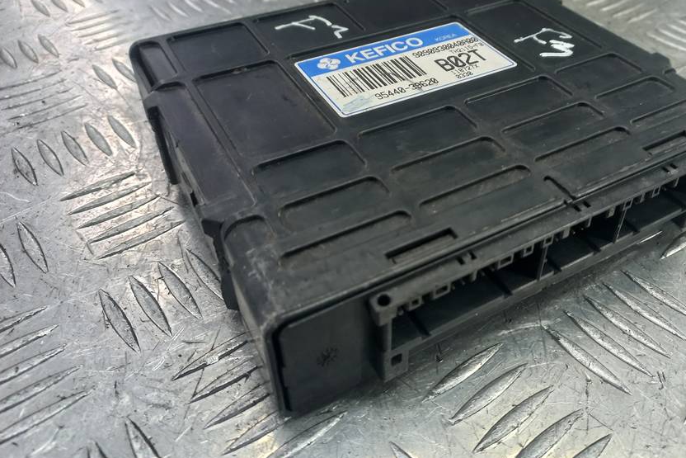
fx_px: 610
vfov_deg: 40.9
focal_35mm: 32
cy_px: 178
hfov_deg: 58.2
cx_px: 416
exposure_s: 1/50
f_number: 1.8
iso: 80
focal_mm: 4.6
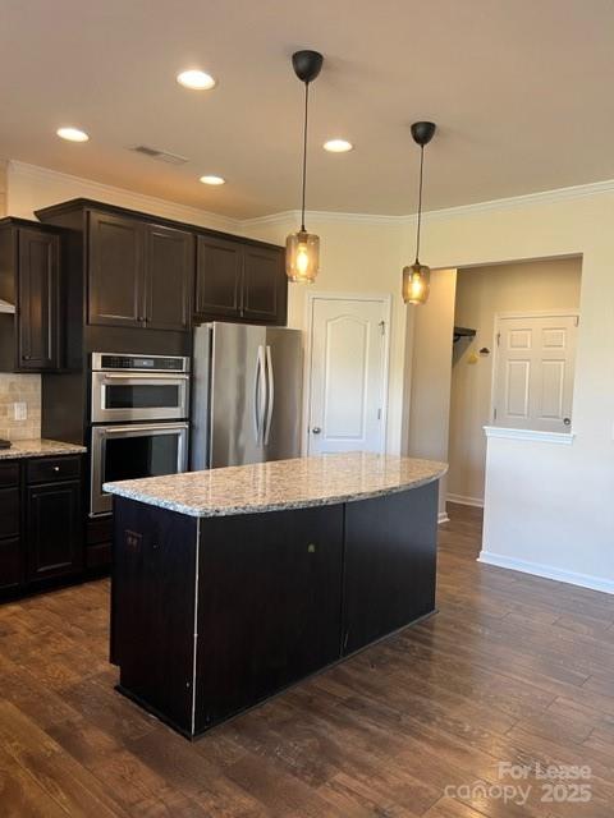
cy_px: 409
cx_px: 307
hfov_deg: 53.1
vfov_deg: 67.3
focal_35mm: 26
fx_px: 615
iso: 100
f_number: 1.5
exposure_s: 1/60
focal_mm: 5.7
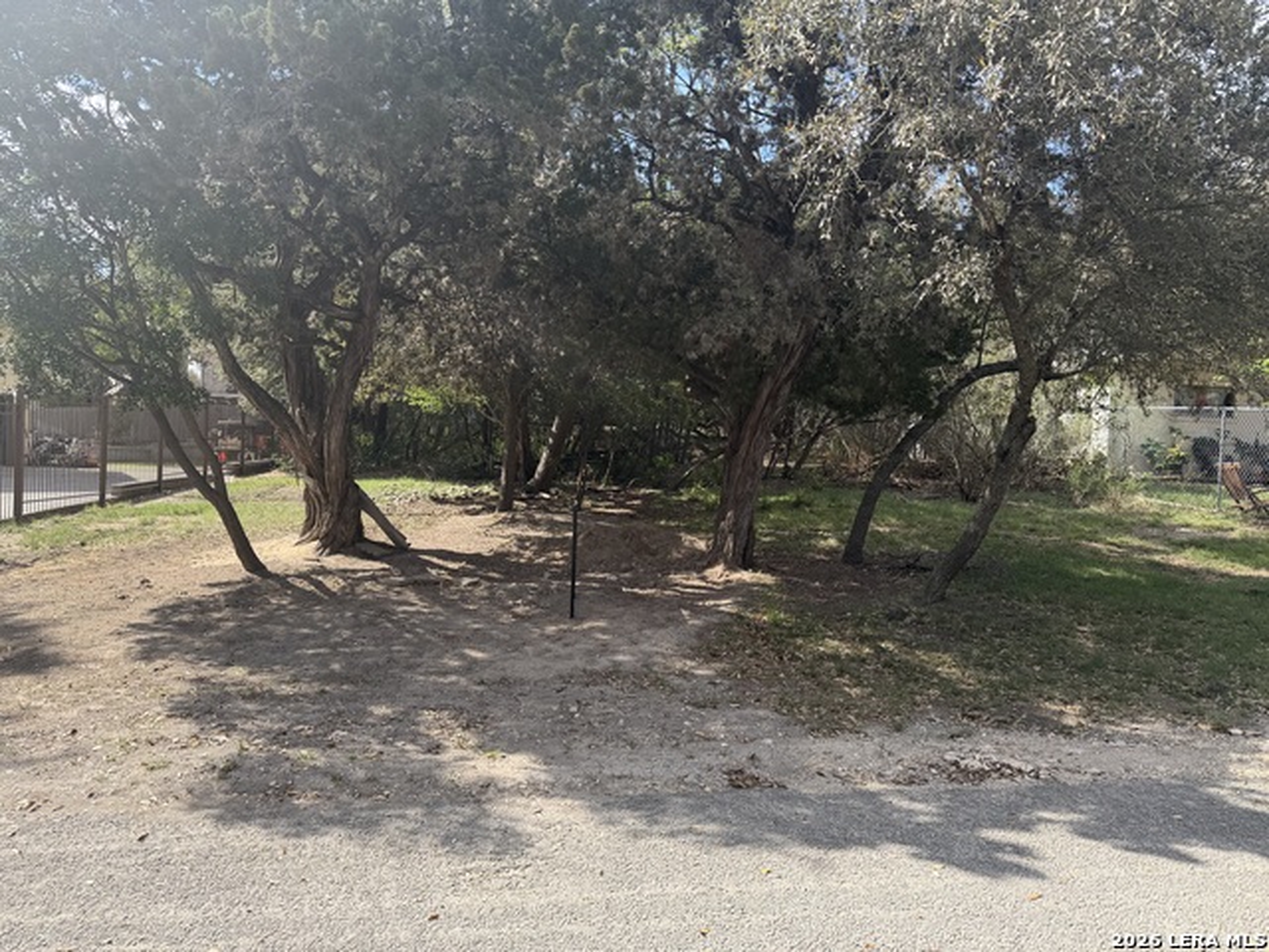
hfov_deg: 71.6
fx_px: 880
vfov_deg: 56.8
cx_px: 634
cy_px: 476
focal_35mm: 24
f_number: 1.78
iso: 80
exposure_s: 1/1727
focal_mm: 6.76
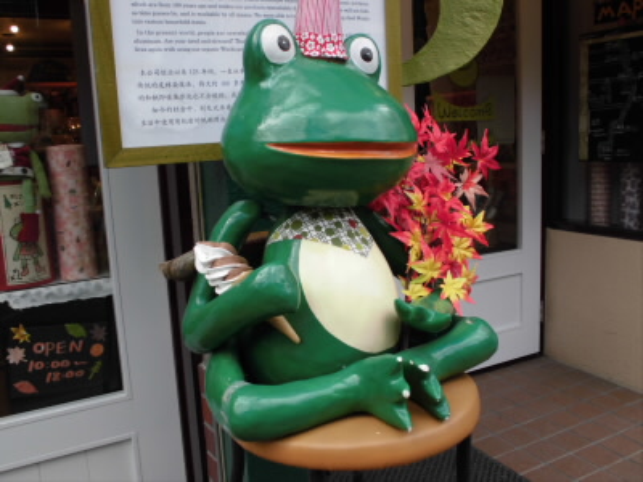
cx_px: 322
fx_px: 632
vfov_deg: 41.8
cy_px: 241
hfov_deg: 54.0
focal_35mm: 34
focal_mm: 6.1
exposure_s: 1/100
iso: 100
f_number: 4
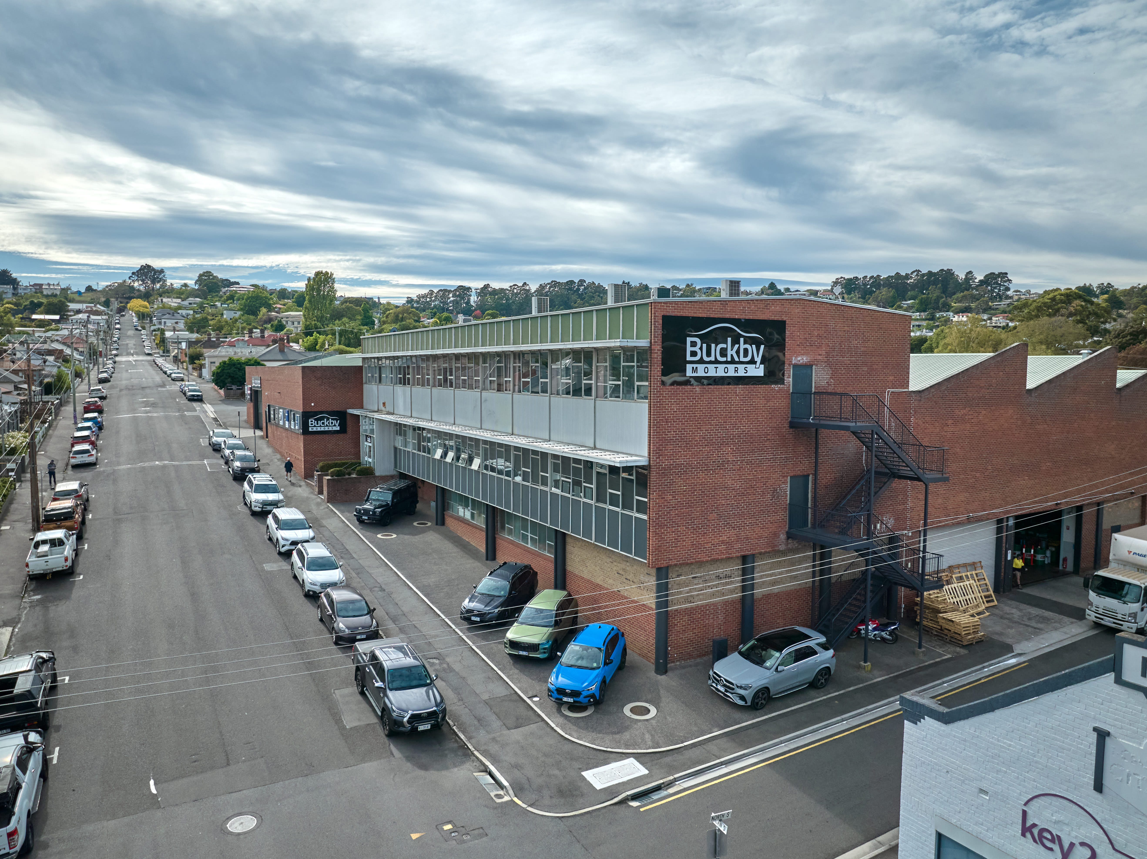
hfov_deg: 71.6
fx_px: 795
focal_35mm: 24
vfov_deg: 56.8
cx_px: 574
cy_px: 430
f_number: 2.8
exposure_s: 1/3200
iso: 210
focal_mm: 12.29
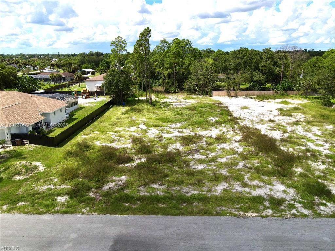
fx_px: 232
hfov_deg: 71.6
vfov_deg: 56.8
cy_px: 126
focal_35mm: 24
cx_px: 168
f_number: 2.8
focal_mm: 4.5
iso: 110
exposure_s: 1/1000
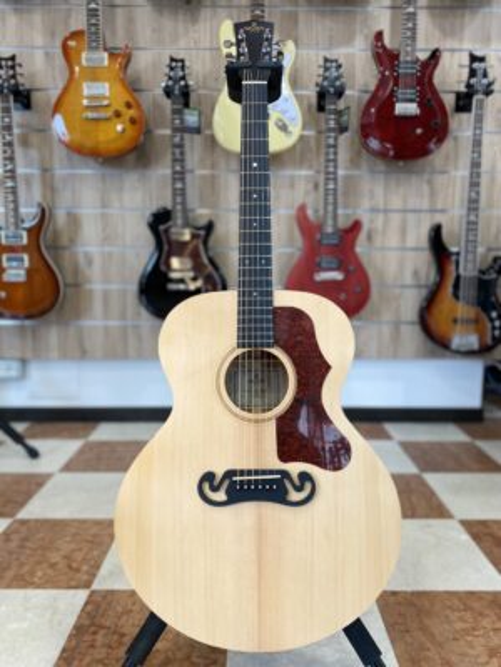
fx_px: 502
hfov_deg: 53.1
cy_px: 334
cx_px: 250
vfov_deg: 67.3
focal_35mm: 26
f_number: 1.8
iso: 100
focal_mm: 4.25
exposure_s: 1/100
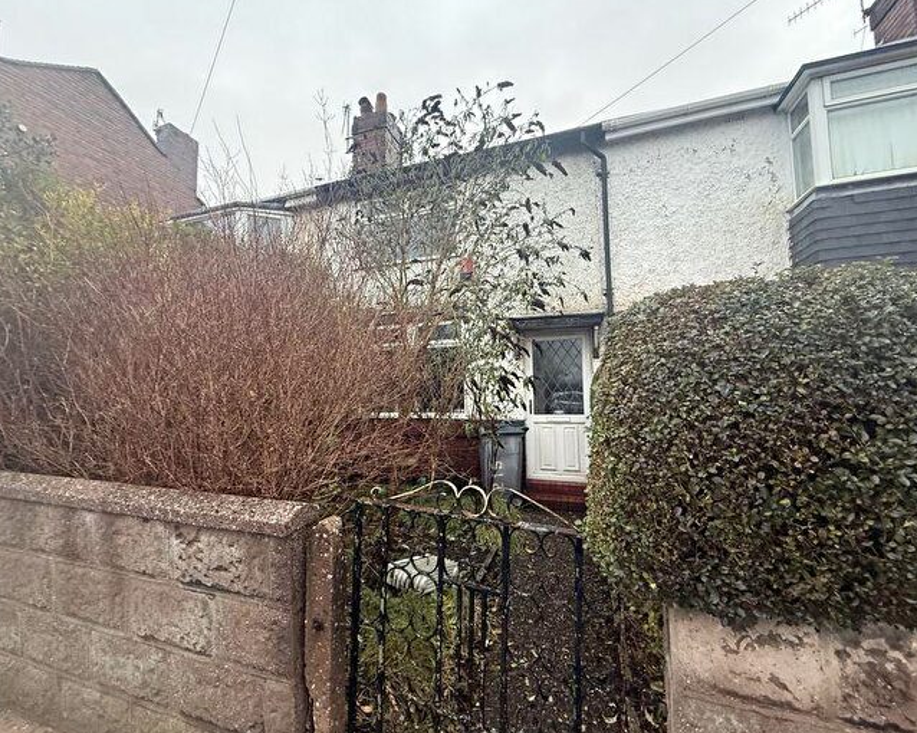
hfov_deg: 96.8
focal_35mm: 15
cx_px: 446
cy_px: 361
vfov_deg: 84.0
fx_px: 407
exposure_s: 1/99
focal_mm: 2.22
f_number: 2.2
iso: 250
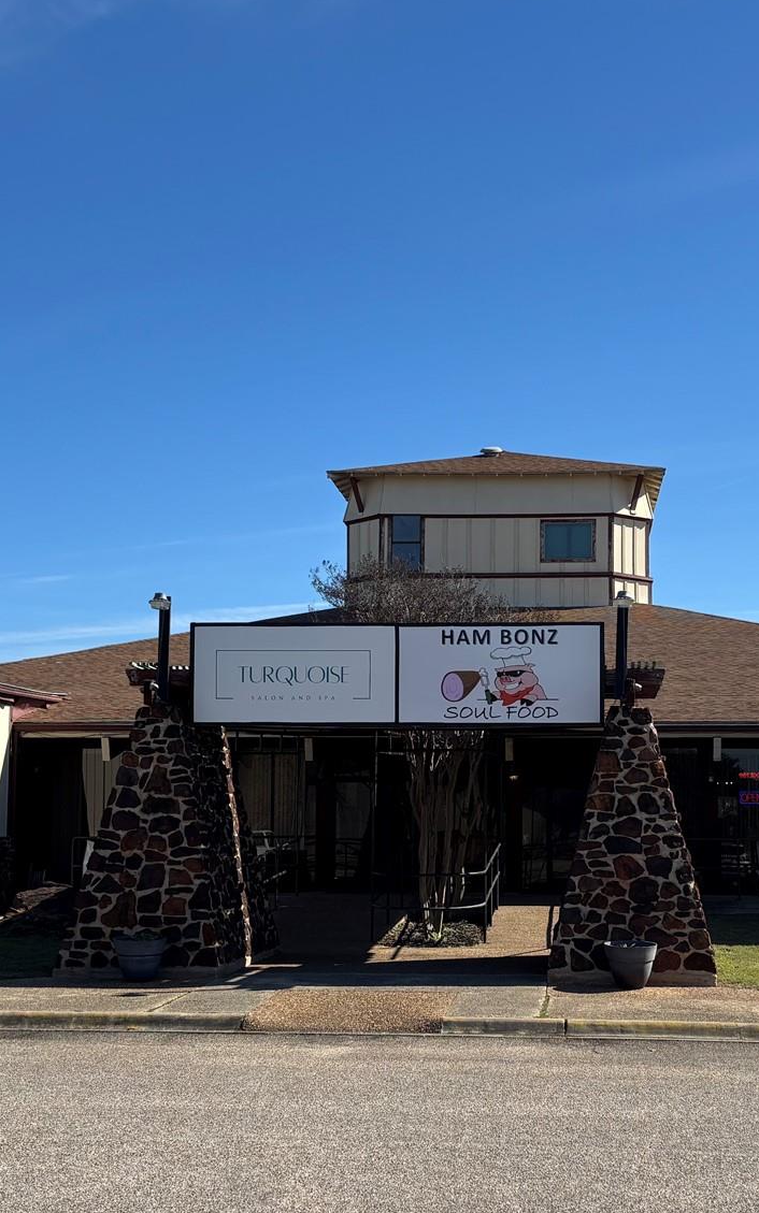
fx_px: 1654
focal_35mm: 50
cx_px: 481
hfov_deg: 25.8
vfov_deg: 40.1
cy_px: 717
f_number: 1.6
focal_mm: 5.96
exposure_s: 1/3534
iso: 50
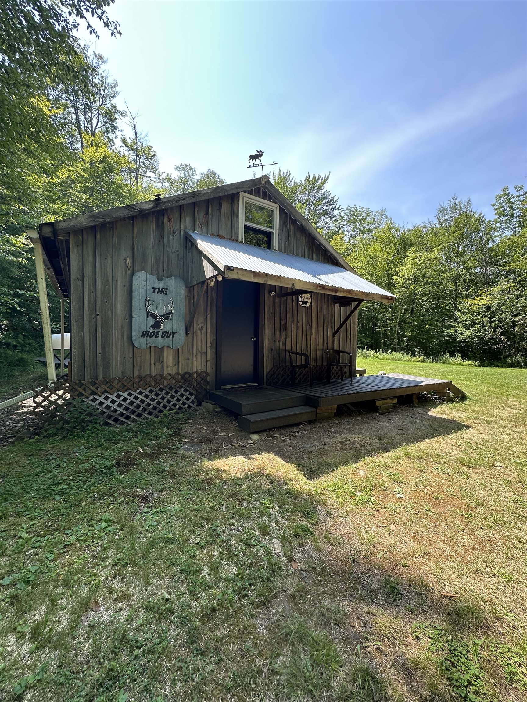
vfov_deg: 102.1
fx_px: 284
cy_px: 351
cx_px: 264
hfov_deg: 85.7
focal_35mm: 14
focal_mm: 2.22
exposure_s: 1/222
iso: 40
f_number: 2.2
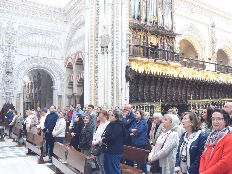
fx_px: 241
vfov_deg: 39.6
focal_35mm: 36
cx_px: 133
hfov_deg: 51.2
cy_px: 97
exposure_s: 1/100
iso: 7200
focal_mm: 29
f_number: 7.1
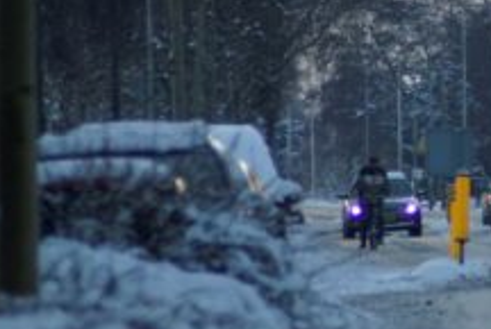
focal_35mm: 750
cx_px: 475
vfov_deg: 1.8
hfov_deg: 2.7
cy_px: 120
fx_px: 10250
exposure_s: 1/320
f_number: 4.5
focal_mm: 180
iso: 250
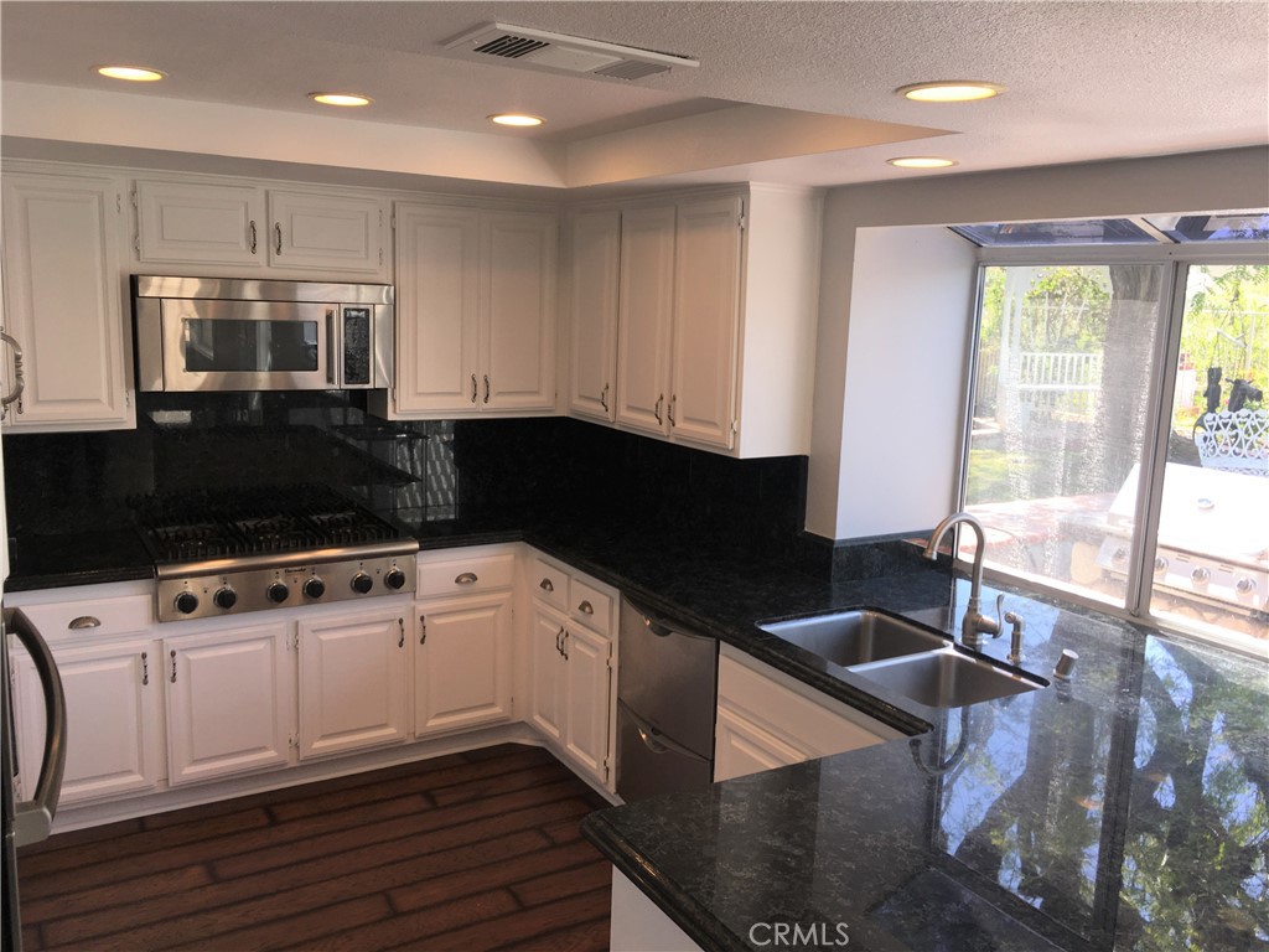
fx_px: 1063
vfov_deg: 48.2
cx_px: 634
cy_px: 476
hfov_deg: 61.7
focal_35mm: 29
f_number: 2.2
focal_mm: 4.15
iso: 25
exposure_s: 1/146
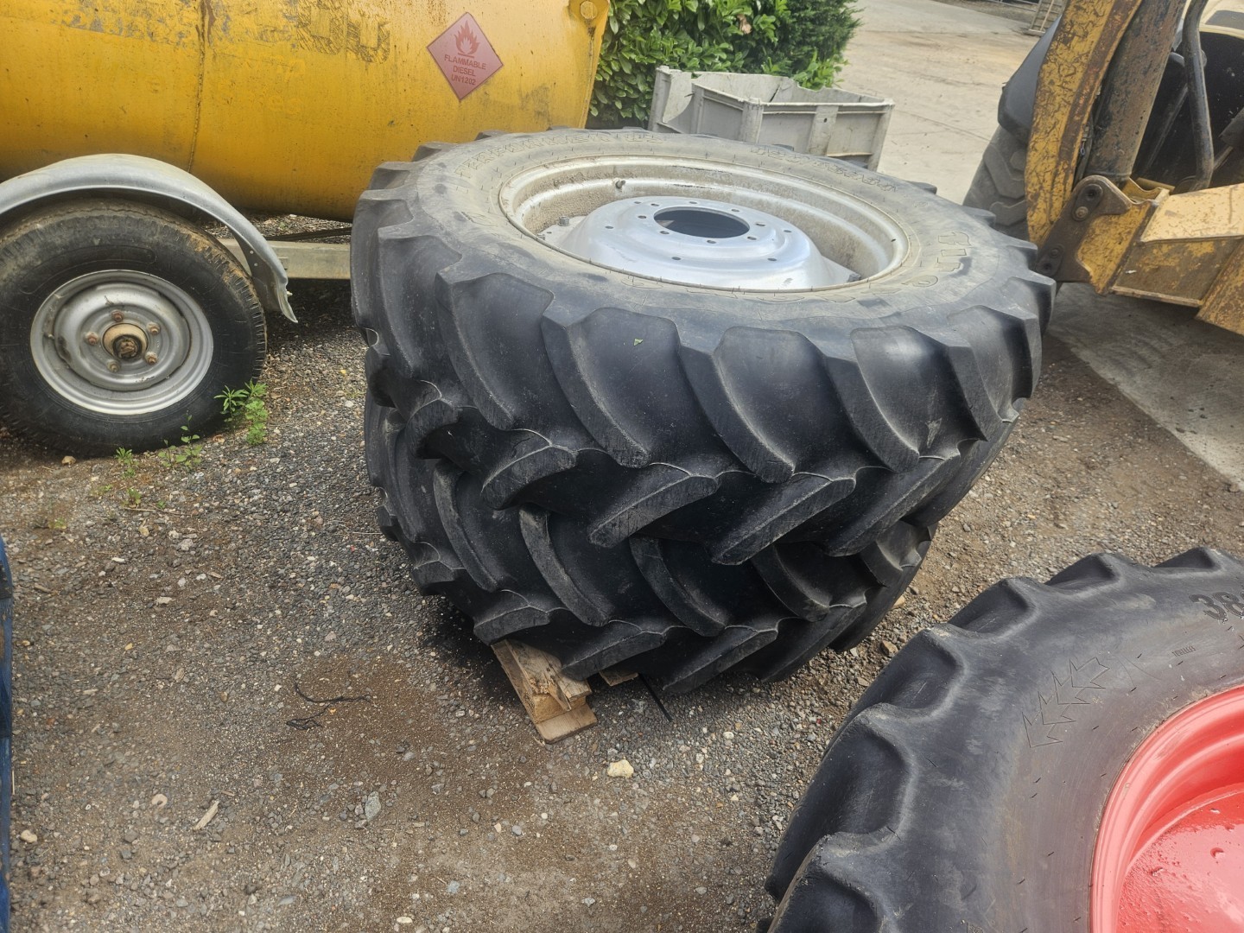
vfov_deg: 58.9
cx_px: 622
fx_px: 827
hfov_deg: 73.9
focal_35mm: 23
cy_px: 466
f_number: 1.8
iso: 32
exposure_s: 1/305
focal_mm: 5.4
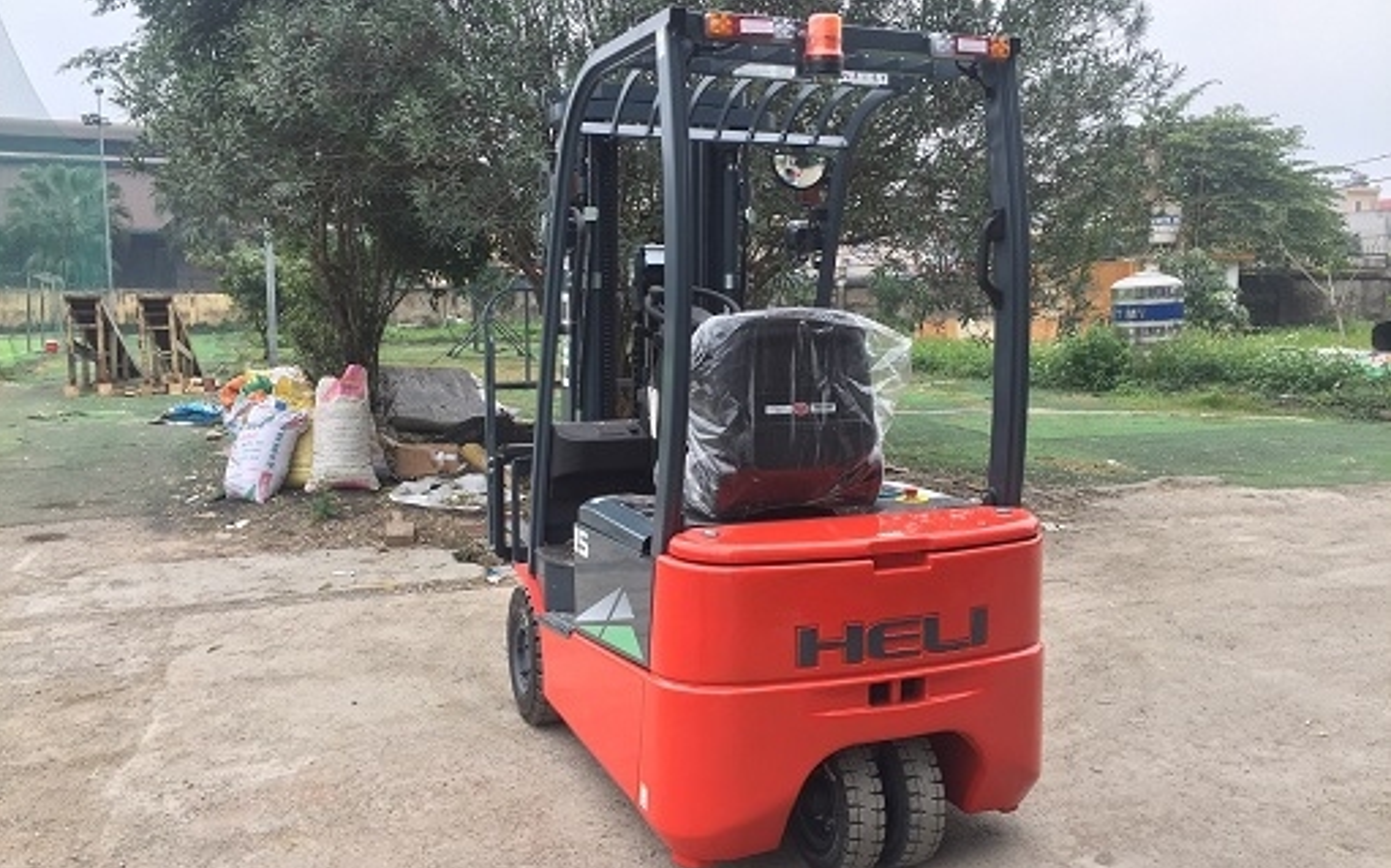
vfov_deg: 40.6
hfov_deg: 61.3
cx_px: 693
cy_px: 435
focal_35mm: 31
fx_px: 1175
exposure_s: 1/231
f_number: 2.2
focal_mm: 4.15
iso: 32
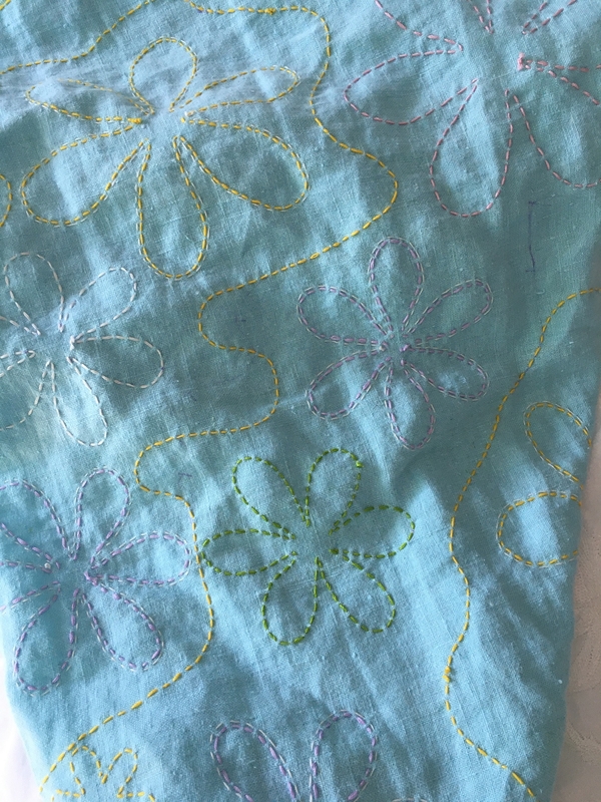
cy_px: 401
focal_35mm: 29
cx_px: 300
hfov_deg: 48.2
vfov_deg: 61.7
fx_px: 671
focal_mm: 4.15
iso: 32
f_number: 2.2
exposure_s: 1/30
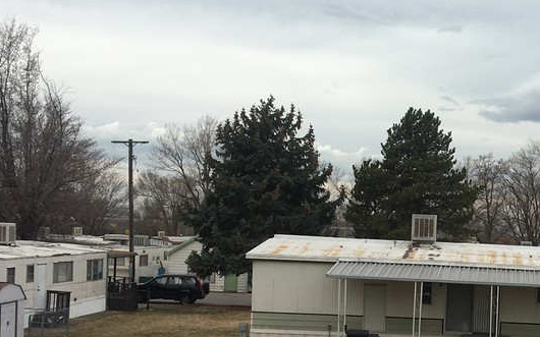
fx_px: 1133
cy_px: 276
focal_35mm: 77
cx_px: 486
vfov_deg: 16.8
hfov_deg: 25.9
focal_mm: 4.15
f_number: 2.2
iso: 25
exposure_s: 1/1748
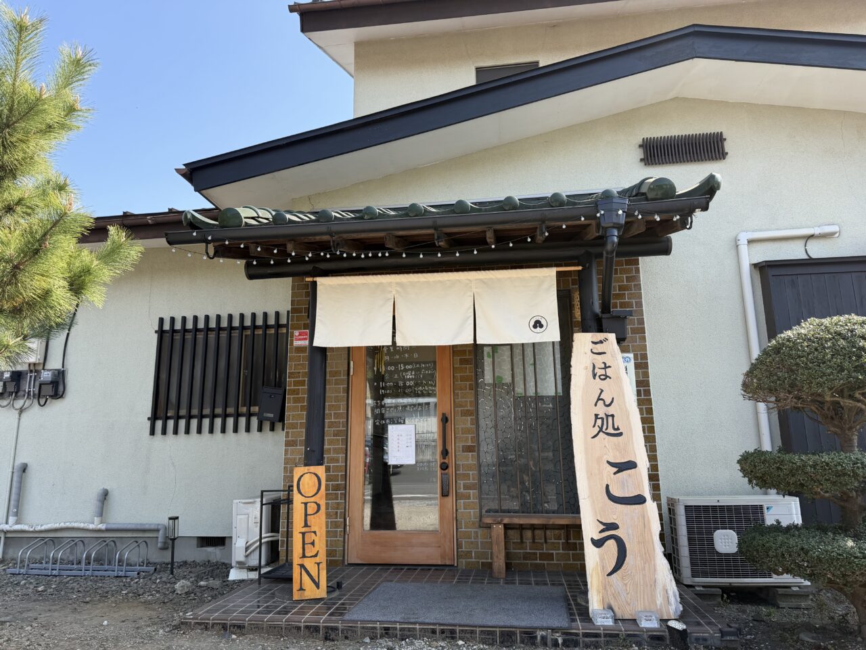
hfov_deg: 71.6
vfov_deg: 56.8
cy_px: 325
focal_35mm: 24
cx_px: 433
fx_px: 600
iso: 100
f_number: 1.78
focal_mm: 6.76
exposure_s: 1/1493
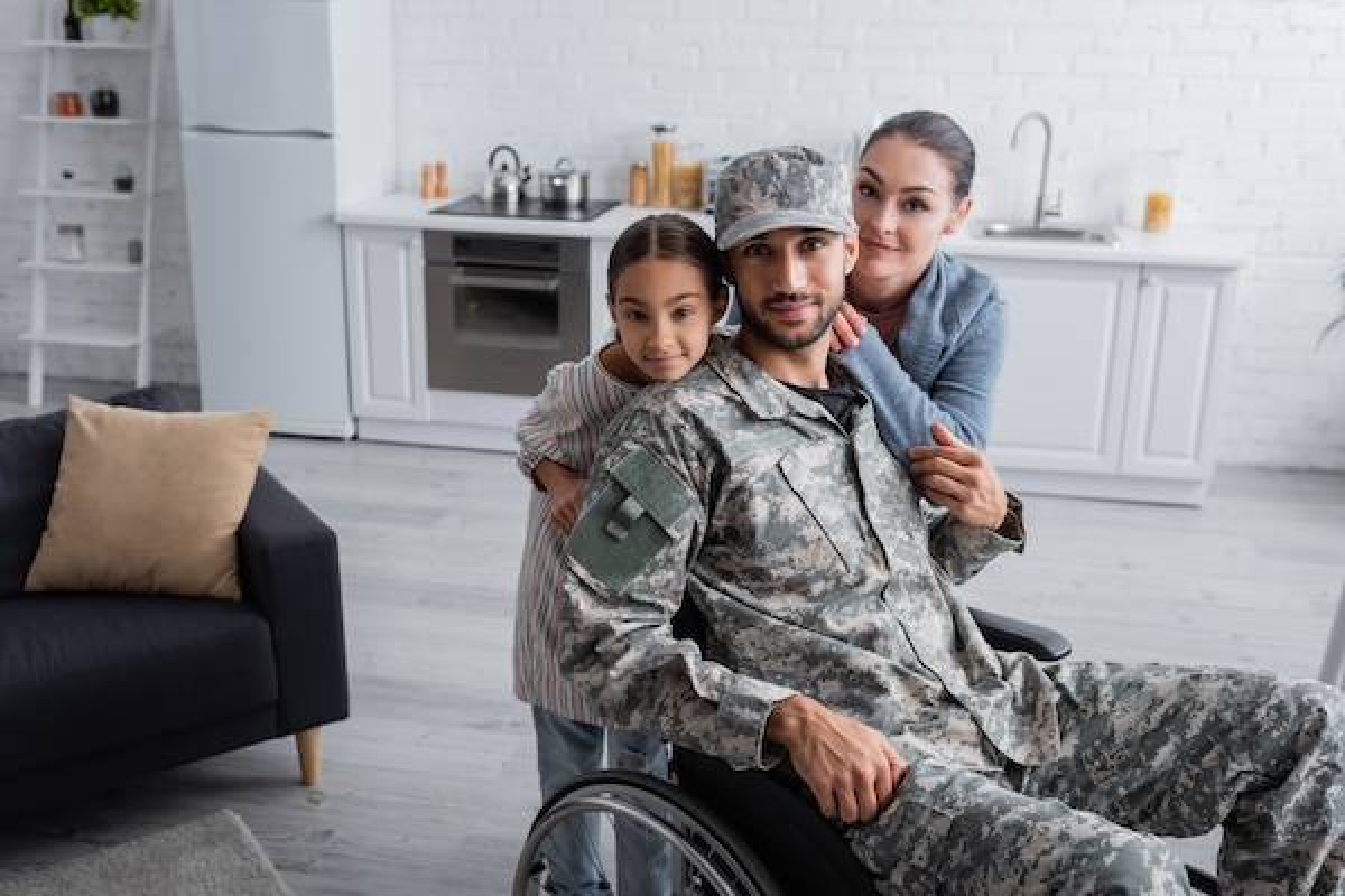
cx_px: 672
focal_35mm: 35
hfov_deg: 54.4
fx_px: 1308
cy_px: 448
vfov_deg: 37.9
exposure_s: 1/200
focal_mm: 35
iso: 100
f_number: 4
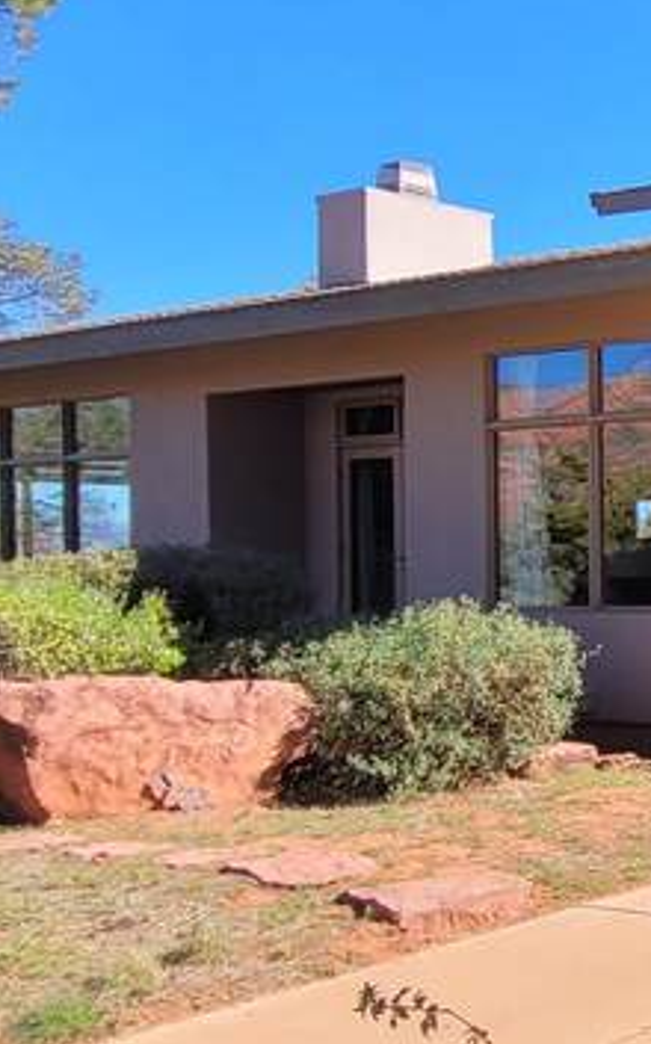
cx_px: 1181
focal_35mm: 50
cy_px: 597
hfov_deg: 19.3
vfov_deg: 40.2
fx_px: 1422
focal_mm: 2.2
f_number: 2.2
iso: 64
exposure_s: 1/717
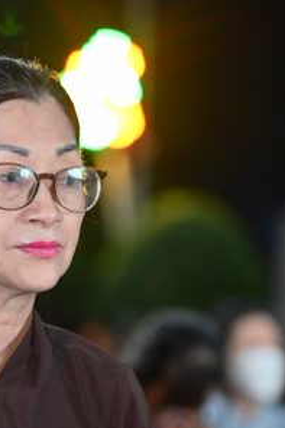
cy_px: 434
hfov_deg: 6.1
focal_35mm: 224
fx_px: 2663
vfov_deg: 9.1
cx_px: 7
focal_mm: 102
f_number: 2.8
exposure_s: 1/80
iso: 1250
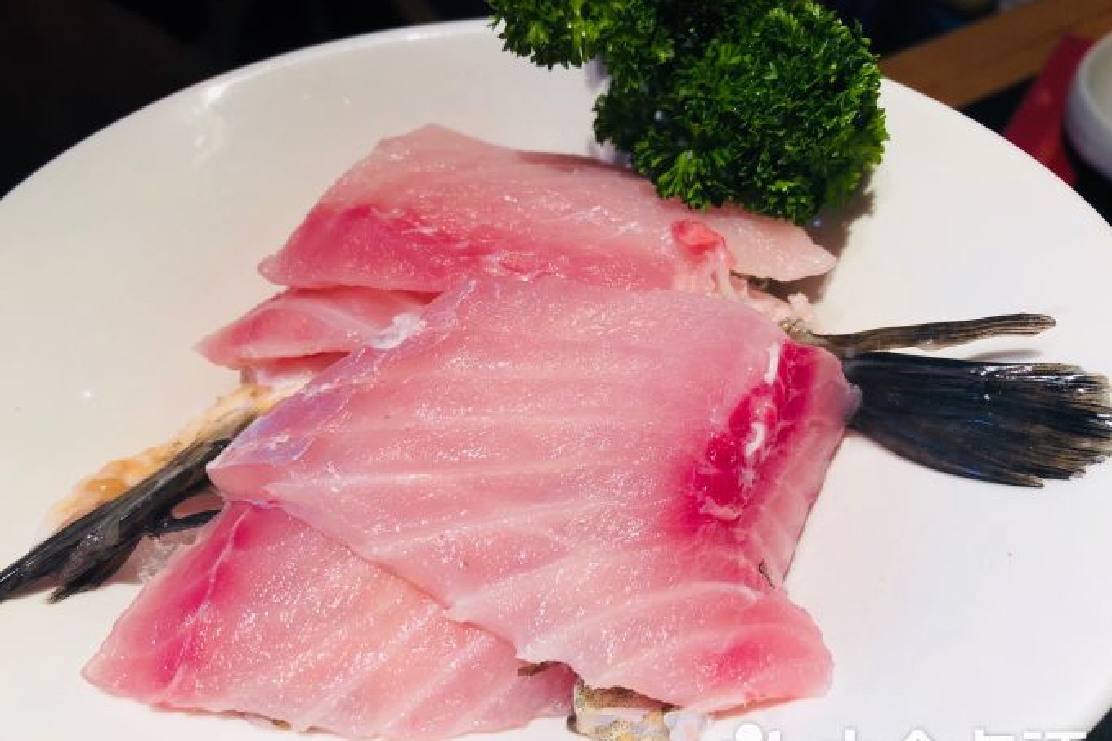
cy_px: 418
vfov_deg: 43.5
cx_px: 558
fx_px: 926
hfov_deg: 61.9
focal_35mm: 30
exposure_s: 1/50
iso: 25
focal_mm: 4
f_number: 1.8
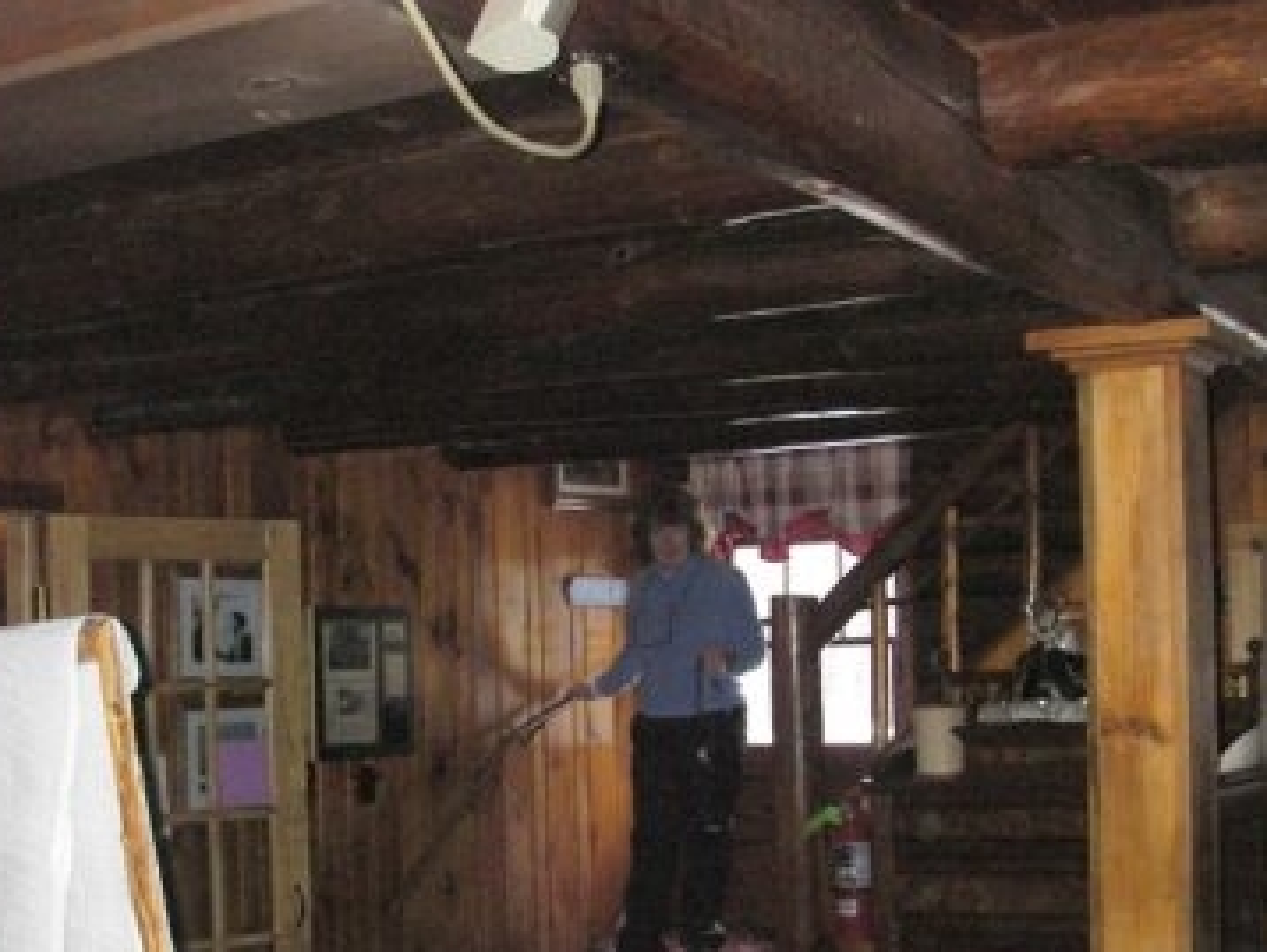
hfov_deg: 36.1
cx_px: 722
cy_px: 656
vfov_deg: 27.3
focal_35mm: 53
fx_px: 1941
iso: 200
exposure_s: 1/30
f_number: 3.3
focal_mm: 6.3
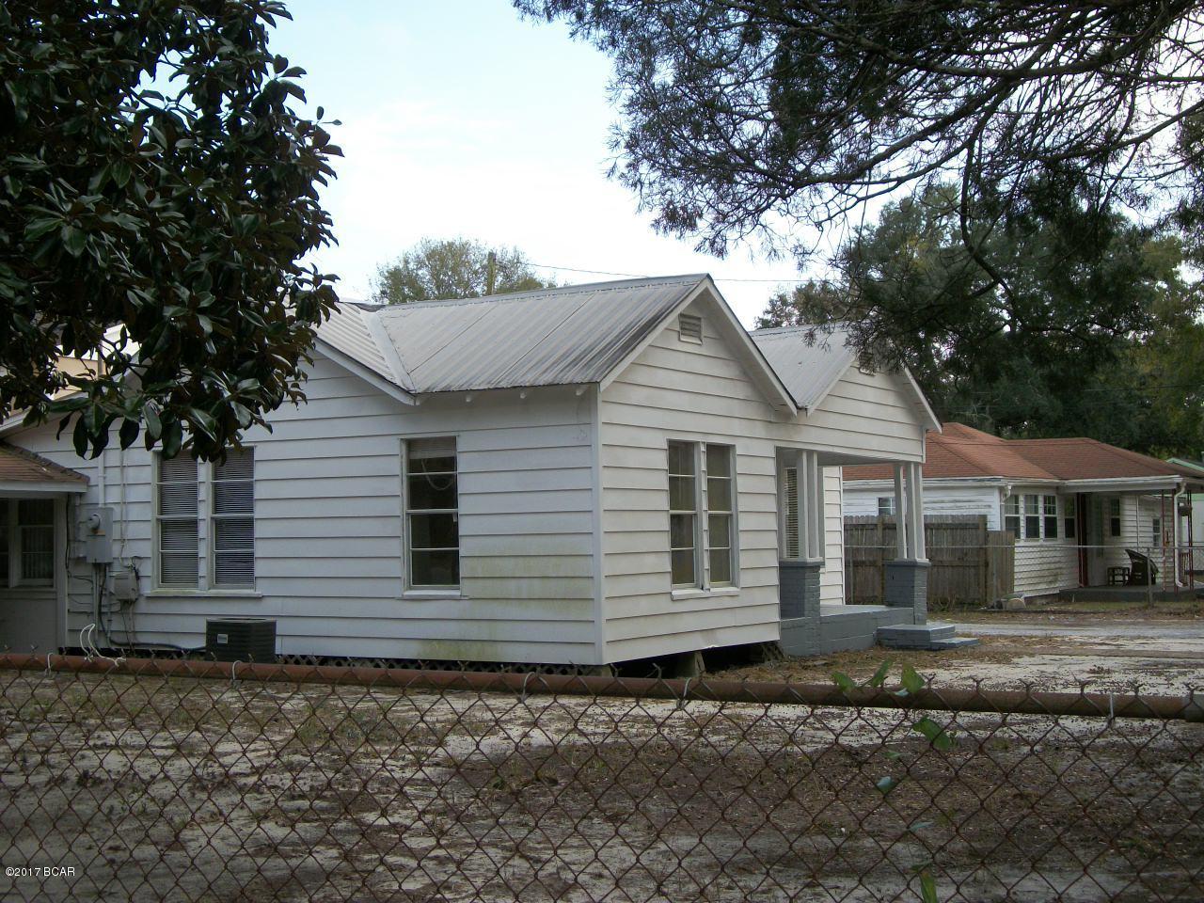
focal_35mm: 50
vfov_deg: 29.1
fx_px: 1739
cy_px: 452
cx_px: 602
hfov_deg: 38.2
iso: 80
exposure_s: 1/320
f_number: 3.6
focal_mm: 8.8
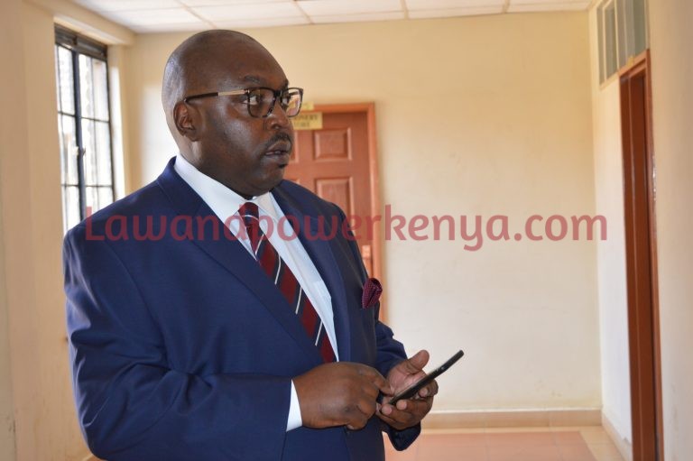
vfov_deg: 22.6
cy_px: 230
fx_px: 1154
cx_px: 346
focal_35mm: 60
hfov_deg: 33.4
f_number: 5
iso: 900
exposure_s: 1/60
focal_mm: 40
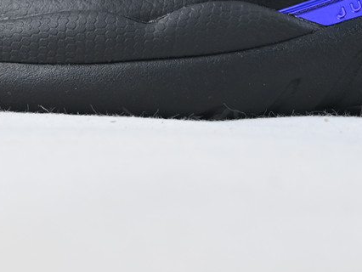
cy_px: -60
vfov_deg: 11.0
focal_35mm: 132
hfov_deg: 14.9
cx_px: 269
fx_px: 1382
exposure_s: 1/80
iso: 180
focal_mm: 32.5
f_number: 5
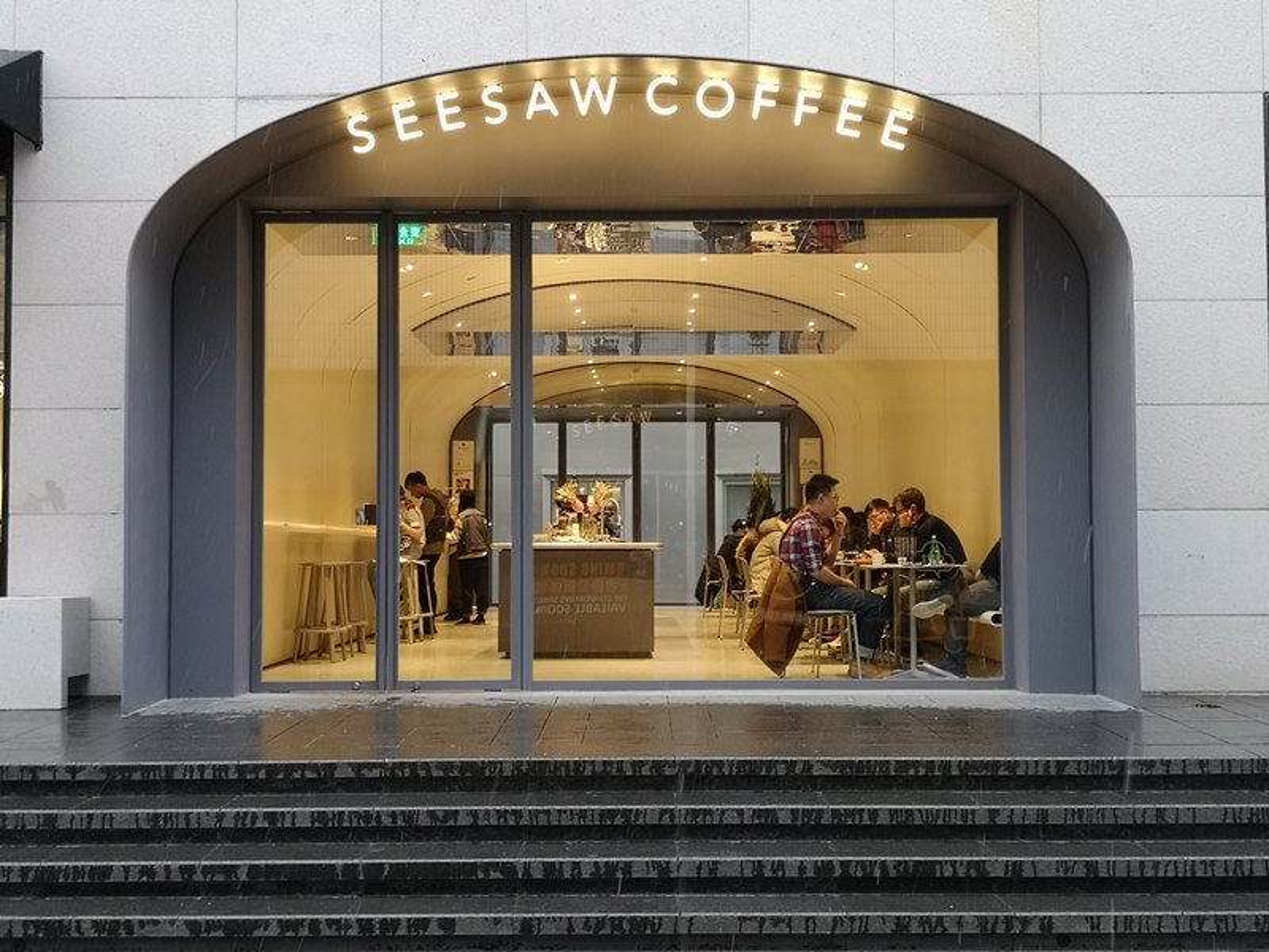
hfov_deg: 42.9
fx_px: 1613
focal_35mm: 44
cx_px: 634
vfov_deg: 32.9
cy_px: 476
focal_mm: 3.95
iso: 200
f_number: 1.8
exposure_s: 1/33.3
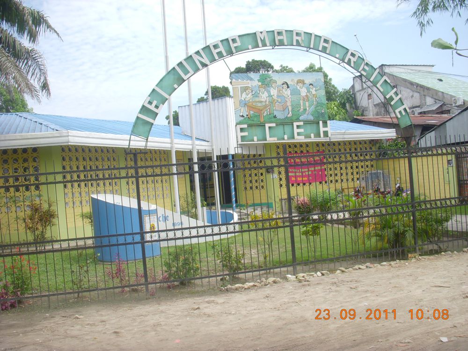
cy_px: 176
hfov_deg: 49.0
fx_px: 514
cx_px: 234
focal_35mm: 38
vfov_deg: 37.7
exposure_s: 1/640
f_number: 3.3
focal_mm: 6.3
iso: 100
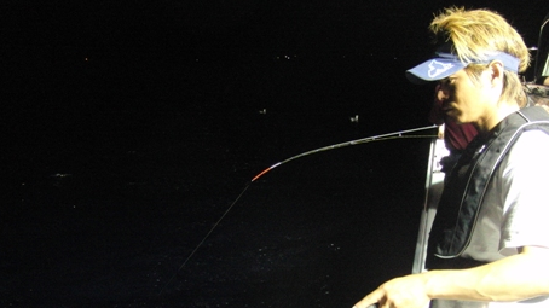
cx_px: 284
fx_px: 655
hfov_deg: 45.5
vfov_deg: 26.2
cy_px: 221
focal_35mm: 45
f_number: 3.6
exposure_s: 1/60
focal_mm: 6.42
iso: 800
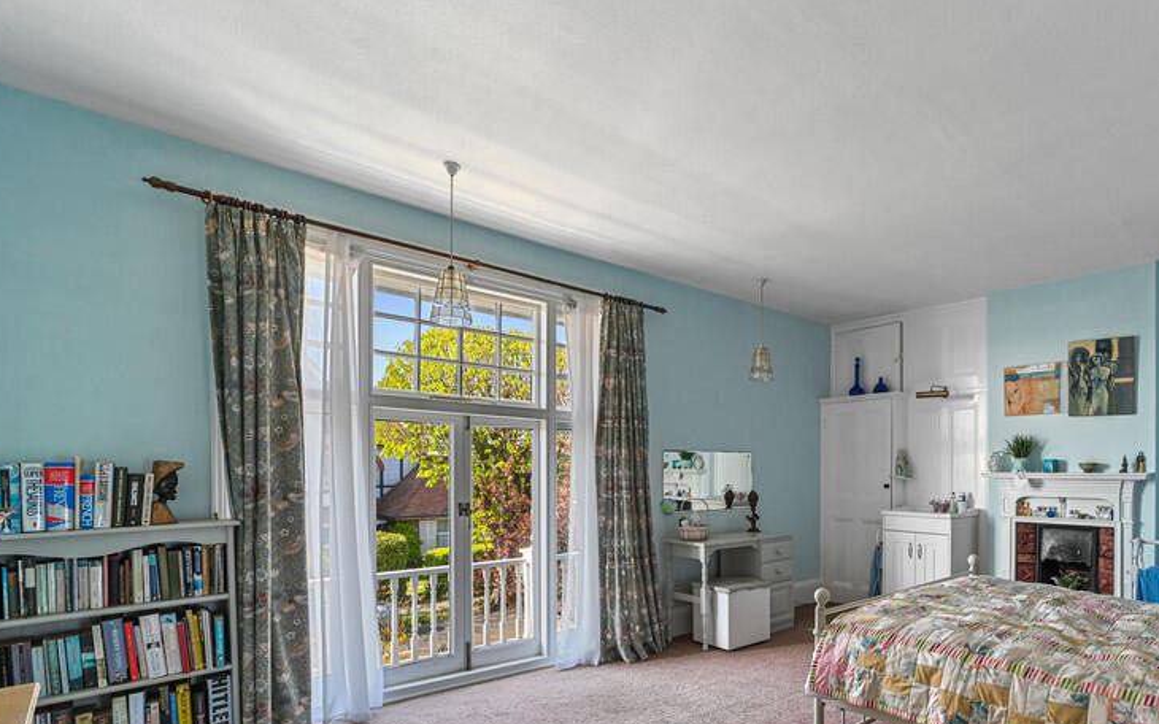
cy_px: 474
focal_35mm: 20
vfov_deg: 58.5
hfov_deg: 81.7
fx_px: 632
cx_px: 789
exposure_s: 1/4
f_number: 8
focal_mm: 14
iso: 400
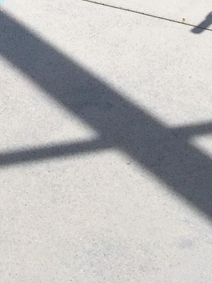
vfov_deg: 15.6
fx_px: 882
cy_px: -230
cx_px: -3
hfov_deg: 13.5
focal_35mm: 108
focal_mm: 4.15
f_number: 2.2
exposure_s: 1/2825
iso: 32
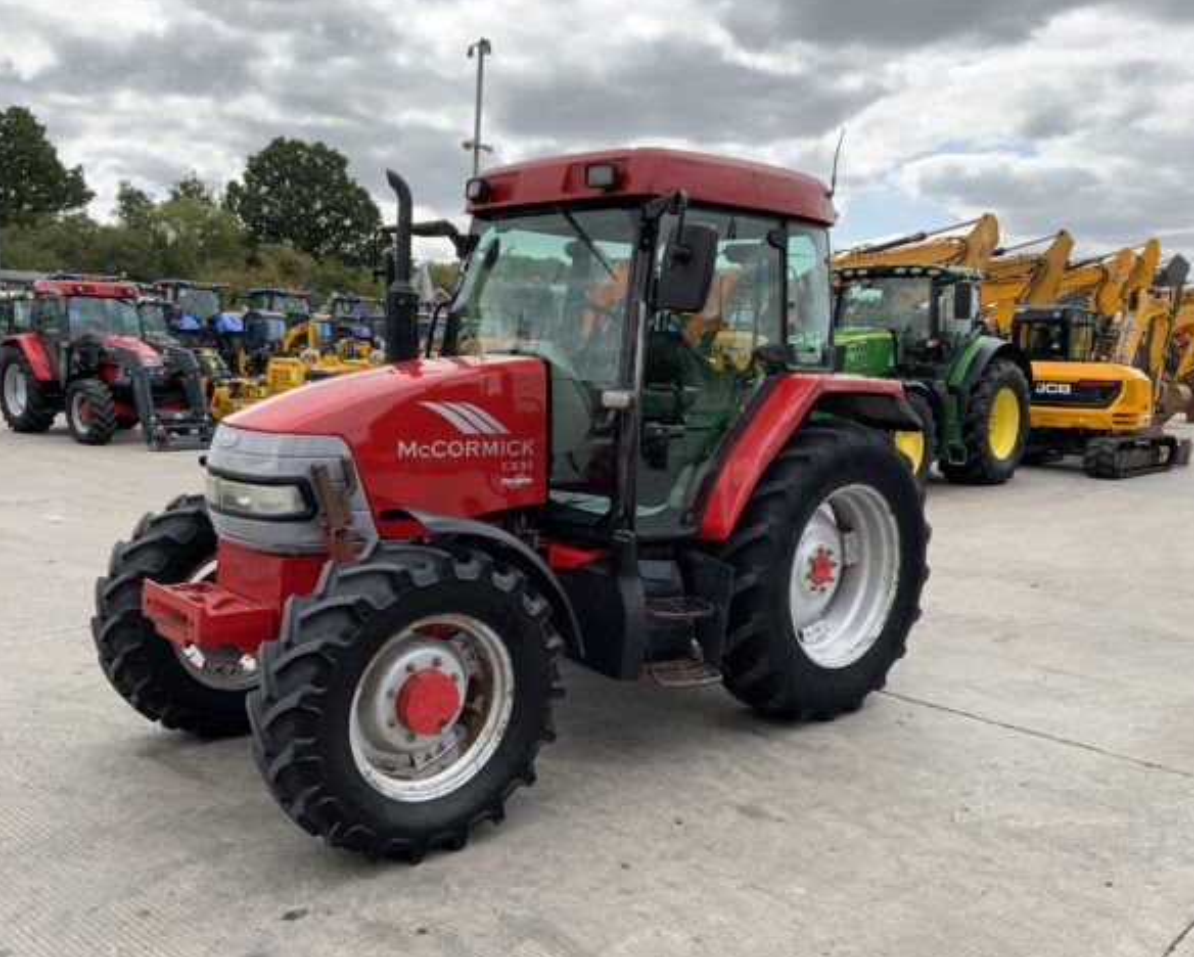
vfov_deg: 47.2
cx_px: 605
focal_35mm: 31
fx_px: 1096
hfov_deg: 57.1
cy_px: 478
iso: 16
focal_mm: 3
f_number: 1.8
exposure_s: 1/1144
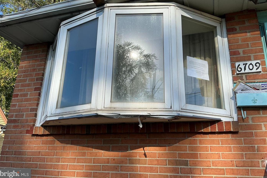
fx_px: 222
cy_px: 76
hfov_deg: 61.9
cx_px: 135
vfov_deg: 43.5
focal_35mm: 30
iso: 25
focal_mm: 3
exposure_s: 1/1221
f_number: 1.8
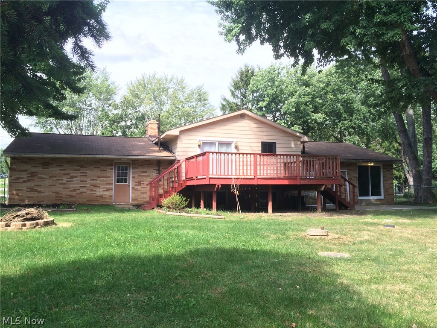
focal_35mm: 29
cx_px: 218
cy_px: 164
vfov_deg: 48.2
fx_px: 366
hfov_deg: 61.7
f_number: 2.2
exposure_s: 1/461
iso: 32
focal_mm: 4.15
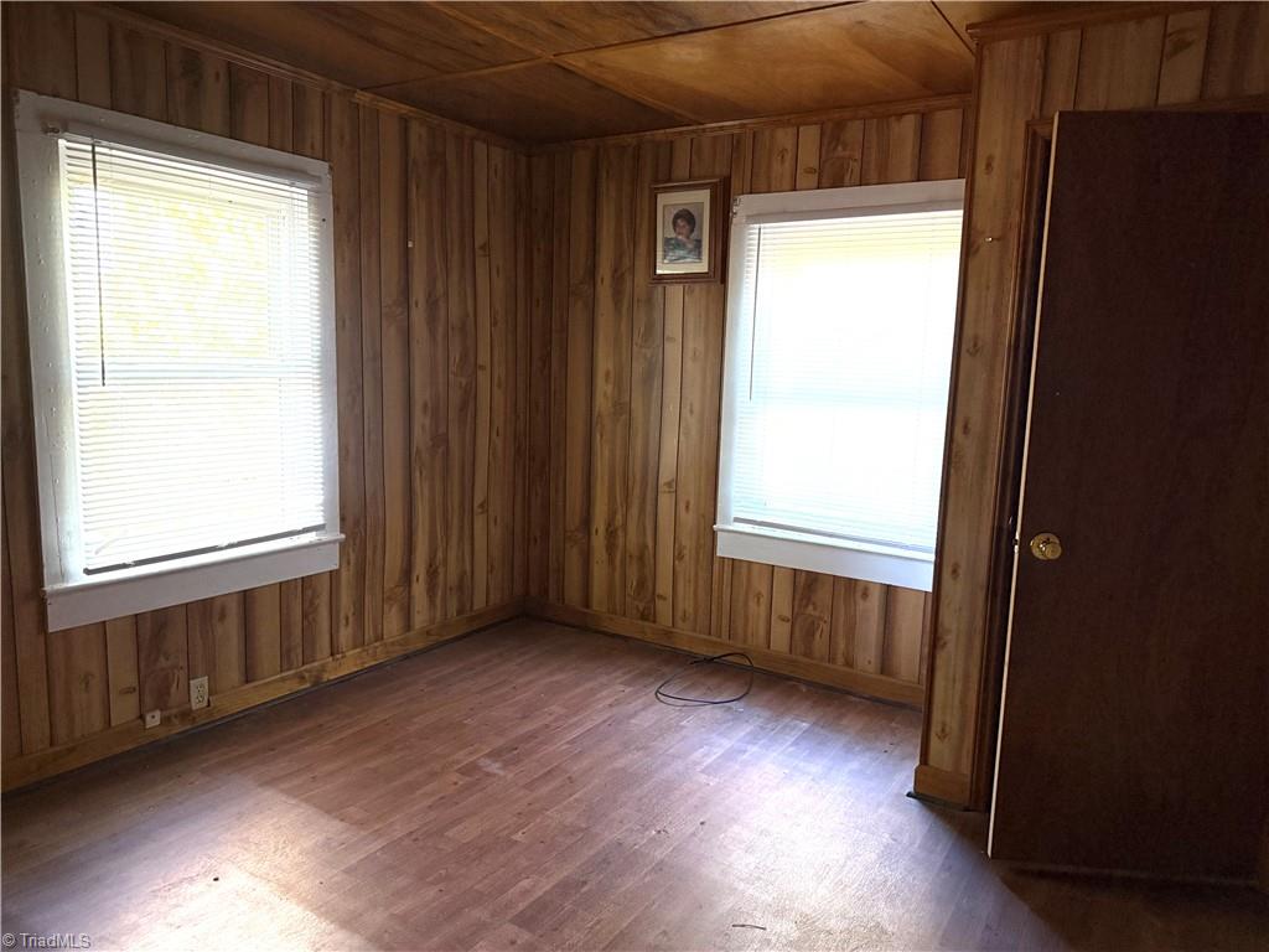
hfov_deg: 71.6
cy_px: 476
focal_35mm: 24
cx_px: 634
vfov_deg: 56.8
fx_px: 880
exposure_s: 1/60
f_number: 1.78
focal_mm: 6.76
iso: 400
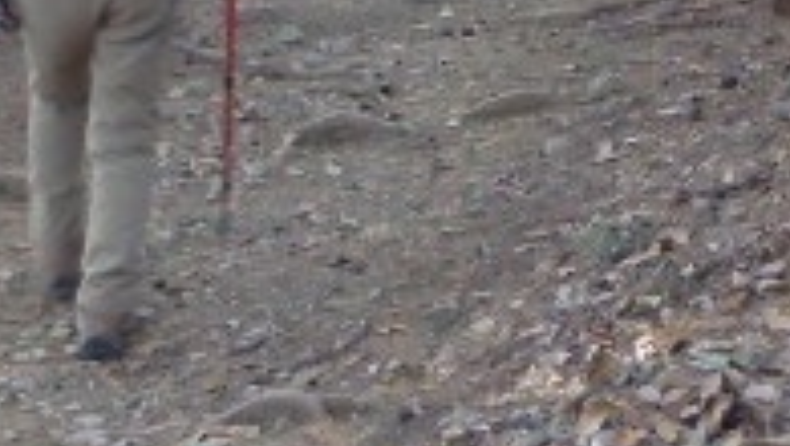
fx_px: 2096
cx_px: 563
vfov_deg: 12.1
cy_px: 53
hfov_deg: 21.2
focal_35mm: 100
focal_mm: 5
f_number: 3.9
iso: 800
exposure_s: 1/13
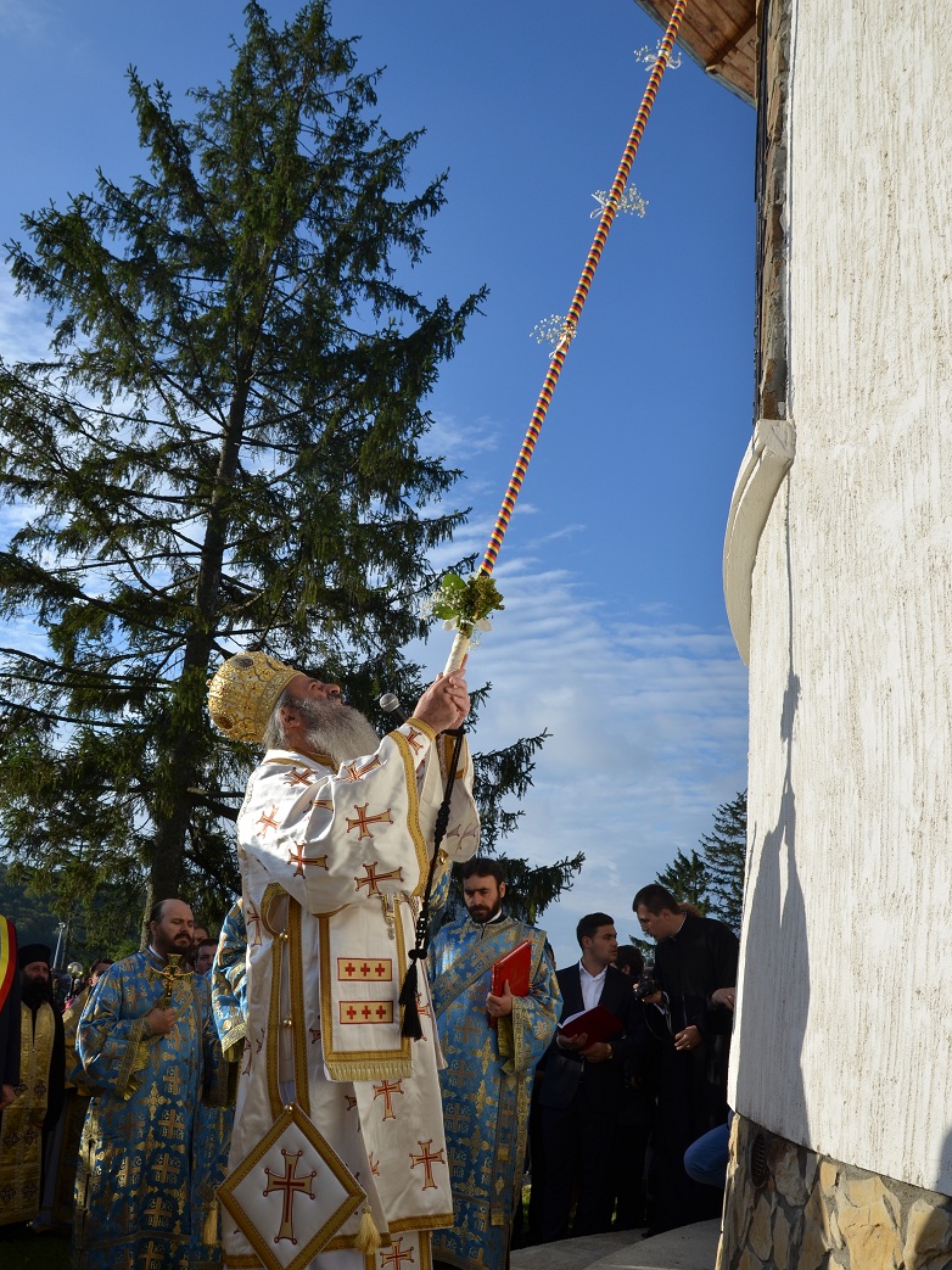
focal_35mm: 30
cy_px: 719
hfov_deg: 46.8
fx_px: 1100
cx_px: 470
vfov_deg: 59.8
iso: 200
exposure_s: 1/500
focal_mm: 18
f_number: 9
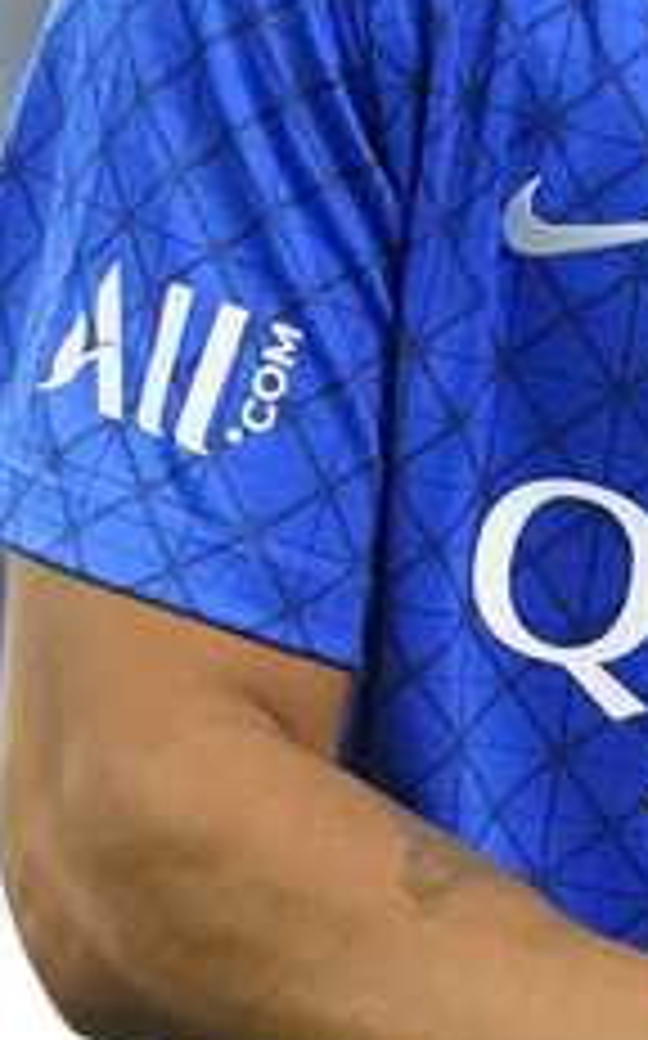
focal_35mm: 2076
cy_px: -25
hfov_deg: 0.6
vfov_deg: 1.0
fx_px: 58770
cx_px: 855
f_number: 4.5
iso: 8000
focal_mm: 420
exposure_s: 1/1600
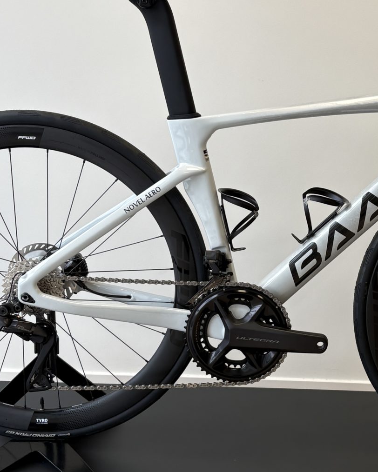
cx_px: 291
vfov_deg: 29.6
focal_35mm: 64
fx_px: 895
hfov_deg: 23.6
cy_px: 259
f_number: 1.6
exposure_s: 1/122
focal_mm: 5.96
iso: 40
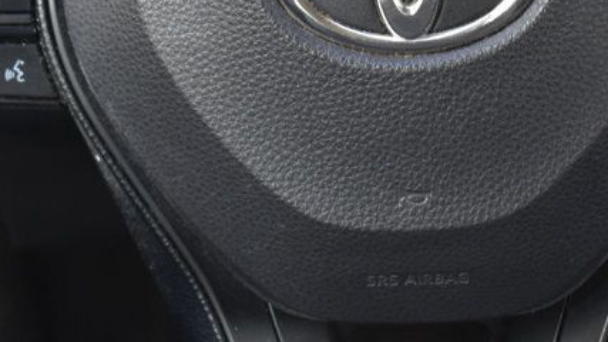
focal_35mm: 181
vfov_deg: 6.7
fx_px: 2917
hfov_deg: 11.9
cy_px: 33
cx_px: 416
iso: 400
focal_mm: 48
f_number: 7.1
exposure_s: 1/30
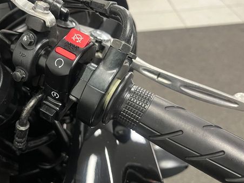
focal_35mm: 37
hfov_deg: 49.1
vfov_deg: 38.5
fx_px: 261
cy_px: 78
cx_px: 78
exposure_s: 1/50
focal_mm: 5.1
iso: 320
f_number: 1.6
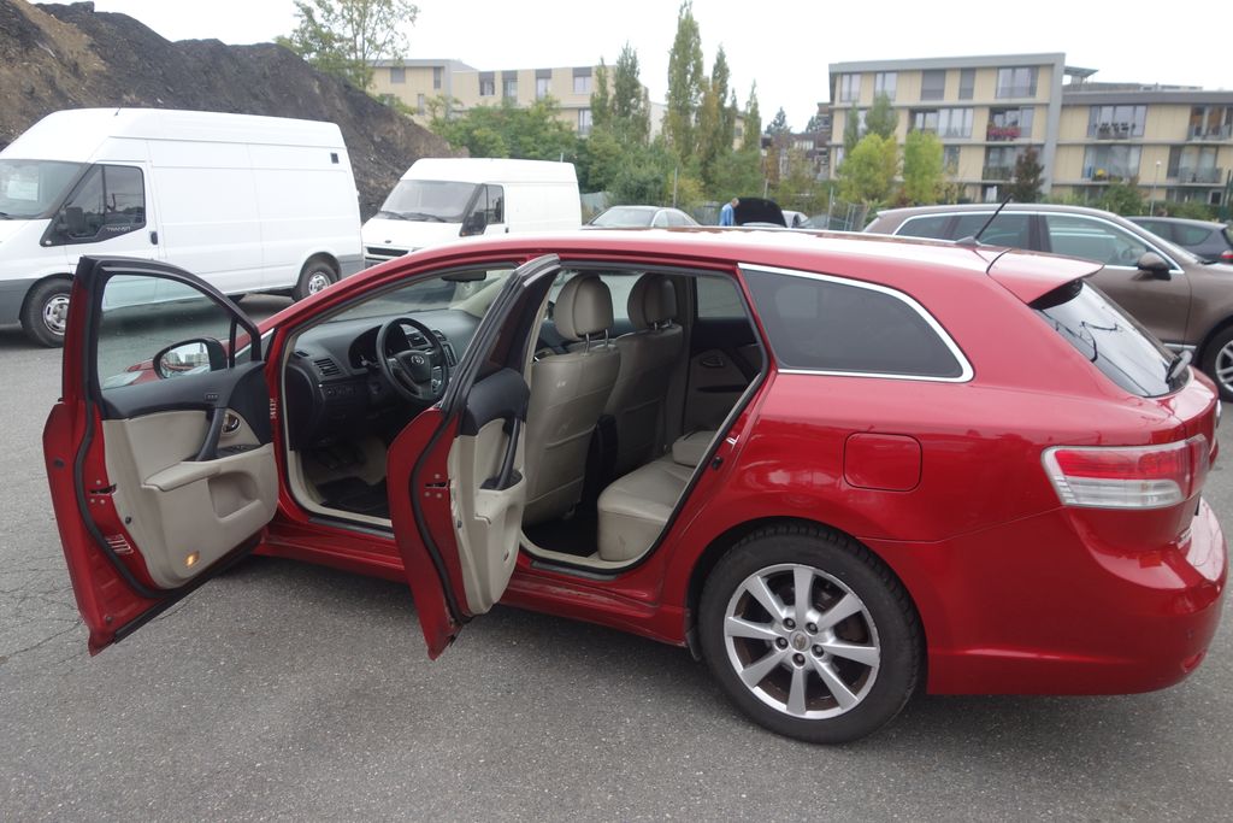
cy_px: 412
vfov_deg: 46.4
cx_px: 616
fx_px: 959
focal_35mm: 28
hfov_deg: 65.5
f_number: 2.8
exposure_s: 1/100
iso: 125
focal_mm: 10.4
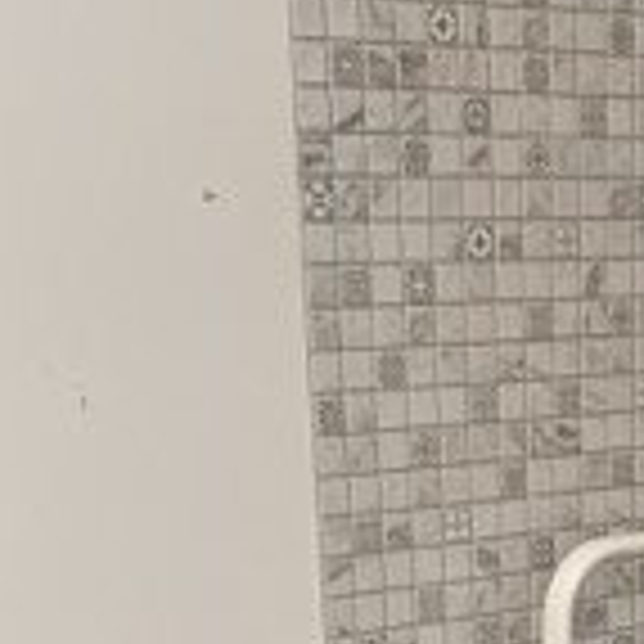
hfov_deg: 14.0
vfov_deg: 13.1
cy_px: 1207
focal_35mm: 119
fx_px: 2505
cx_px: 851
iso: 1018
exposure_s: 1/33.3
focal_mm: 5.31
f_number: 1.7
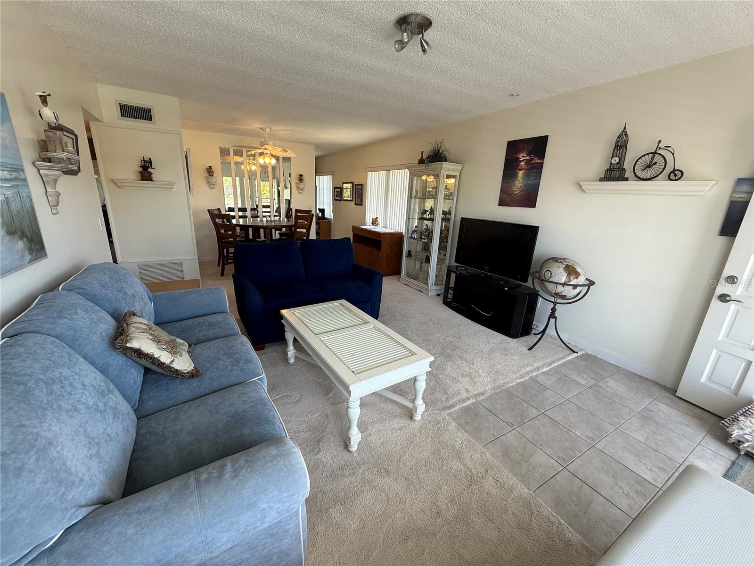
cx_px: 377
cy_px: 283
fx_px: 305
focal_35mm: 14
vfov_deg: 85.7
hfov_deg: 102.1
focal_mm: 2.22
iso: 80
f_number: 2.2
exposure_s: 1/99
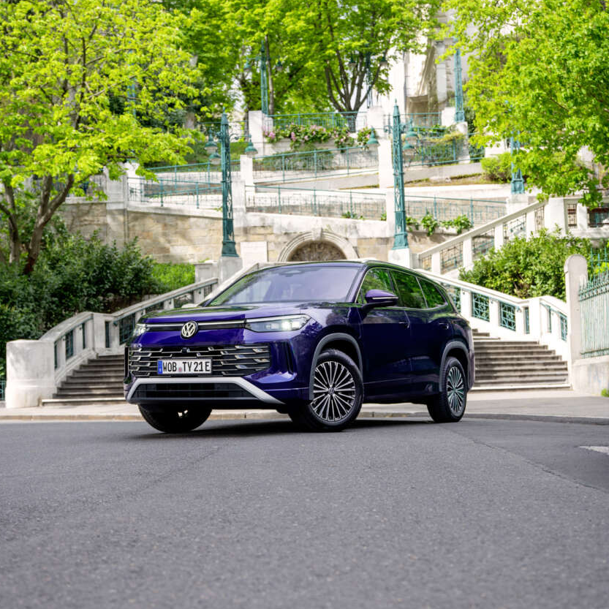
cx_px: 300
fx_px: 1035
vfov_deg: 32.8
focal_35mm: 52
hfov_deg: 32.8
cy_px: 322
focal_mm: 40
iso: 64
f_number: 3.5
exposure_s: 1/160
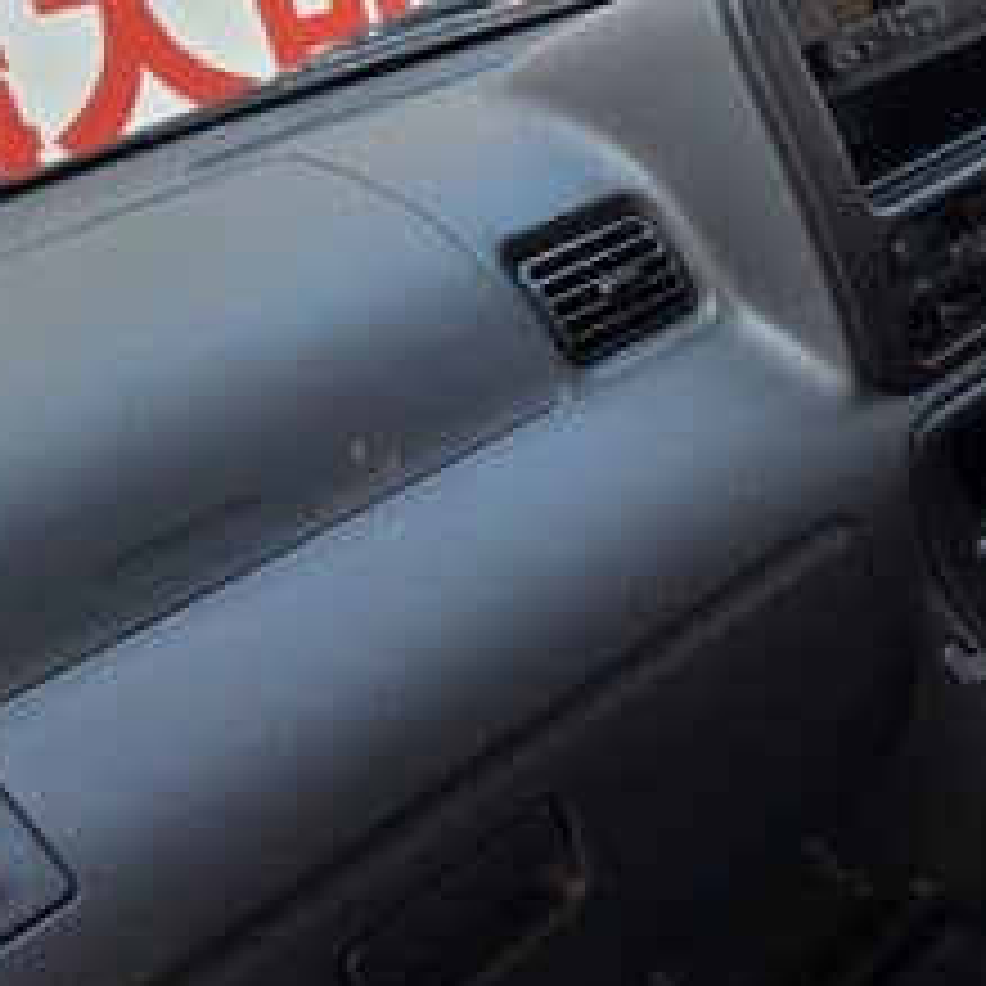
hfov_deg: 31.3
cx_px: 1270
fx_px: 1353
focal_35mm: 42
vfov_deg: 39.2
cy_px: 270
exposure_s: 1/146
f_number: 2.2
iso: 50
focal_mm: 2.2
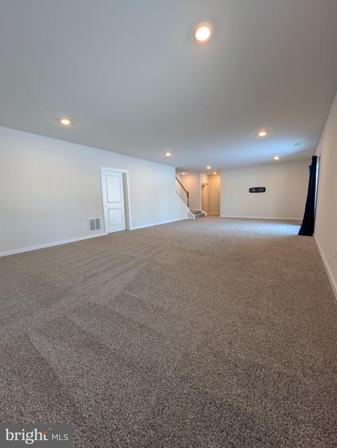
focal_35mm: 12
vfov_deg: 110.5
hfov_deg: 94.6
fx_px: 155
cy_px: 224
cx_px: 168
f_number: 1.7
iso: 44
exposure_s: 1/60
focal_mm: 2.02
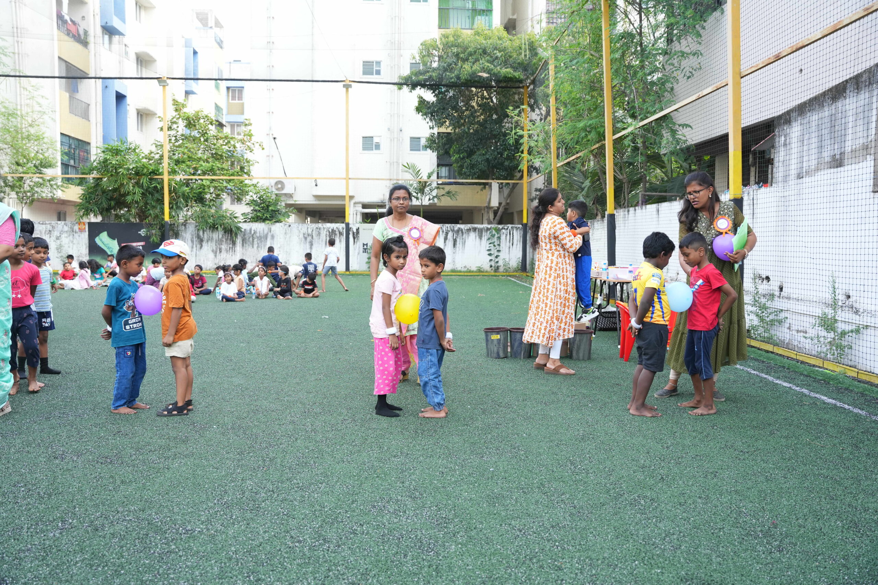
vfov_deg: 43.5
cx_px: 439
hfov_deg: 61.8
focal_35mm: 30
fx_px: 734
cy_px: 292
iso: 1000
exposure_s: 1/400
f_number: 3.5
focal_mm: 30.1
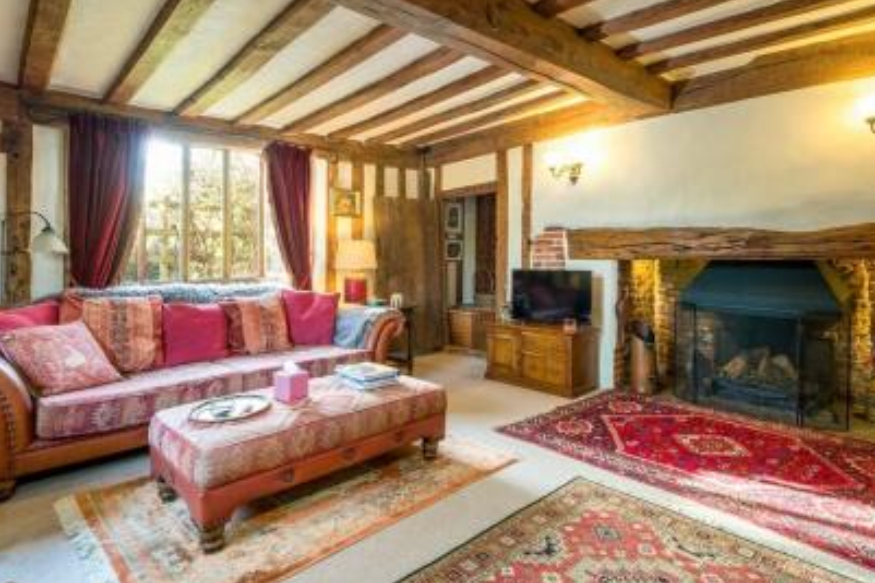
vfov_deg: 64.4
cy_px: 270
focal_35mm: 19
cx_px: 465
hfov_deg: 86.8
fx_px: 462
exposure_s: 1/2
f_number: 7.1
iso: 160
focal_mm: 10.4
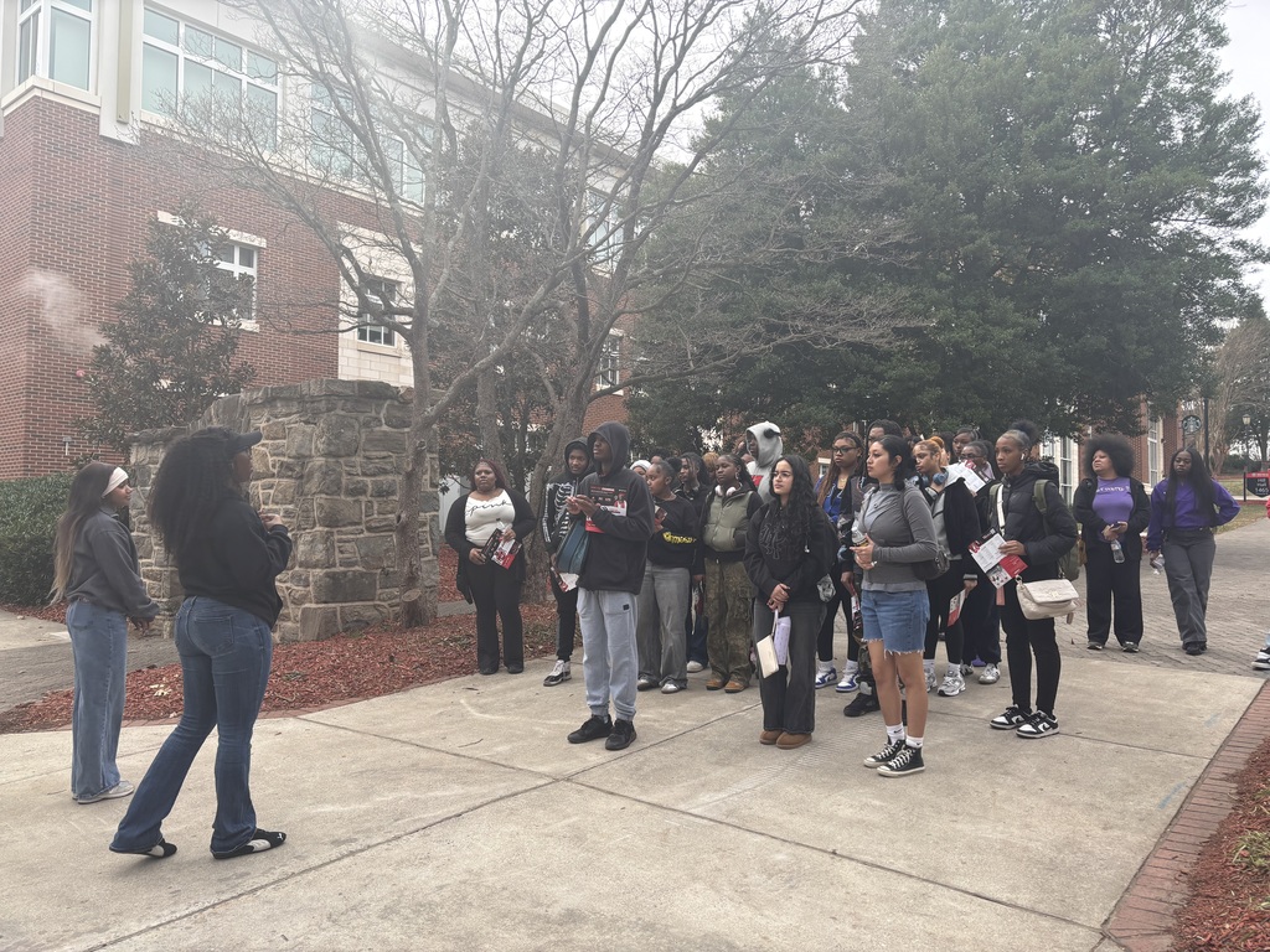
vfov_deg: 53.1
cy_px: 476
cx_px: 635
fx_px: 954
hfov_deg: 67.3
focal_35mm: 26
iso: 50
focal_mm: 5.96
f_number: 1.6
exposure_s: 1/805
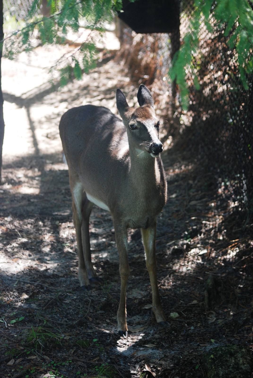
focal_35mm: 150
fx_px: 1577
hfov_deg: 9.2
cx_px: 126
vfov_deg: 13.7
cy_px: 189
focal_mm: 100
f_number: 4
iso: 400
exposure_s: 1/160
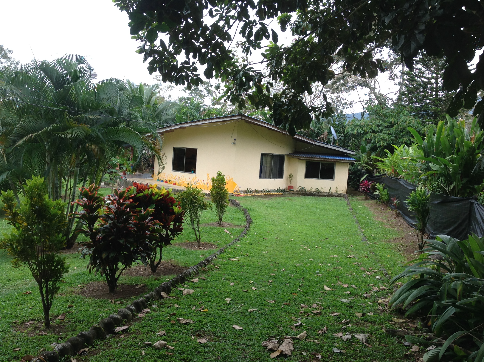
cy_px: 181
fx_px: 489
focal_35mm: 35
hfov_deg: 52.7
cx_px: 242
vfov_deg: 40.6
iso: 64
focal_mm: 4.28
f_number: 2.4
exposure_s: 1/120
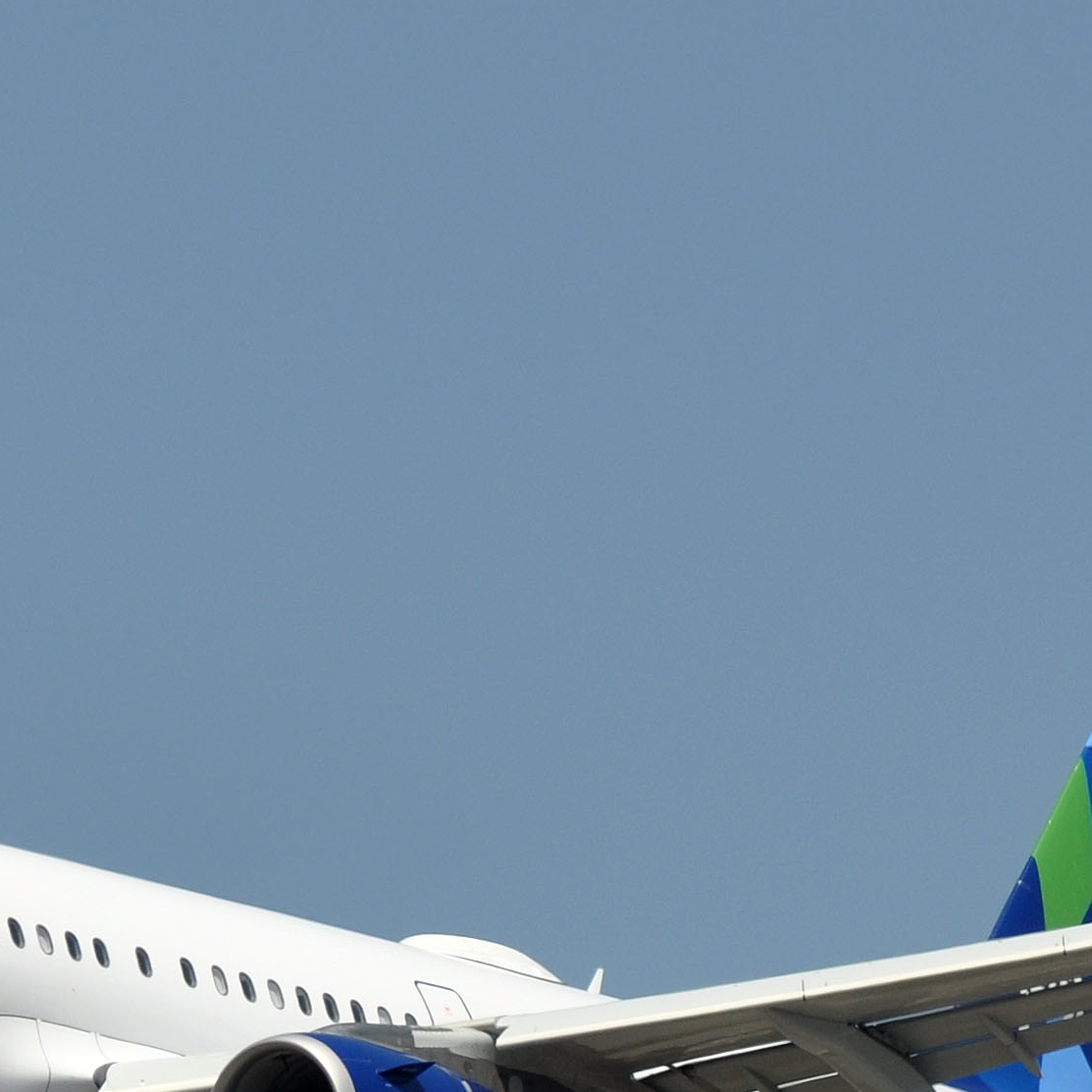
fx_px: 22342
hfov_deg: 2.8
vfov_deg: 2.8
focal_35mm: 626
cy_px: 1024
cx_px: 320
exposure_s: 1/1250
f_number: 7.1
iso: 200
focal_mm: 170
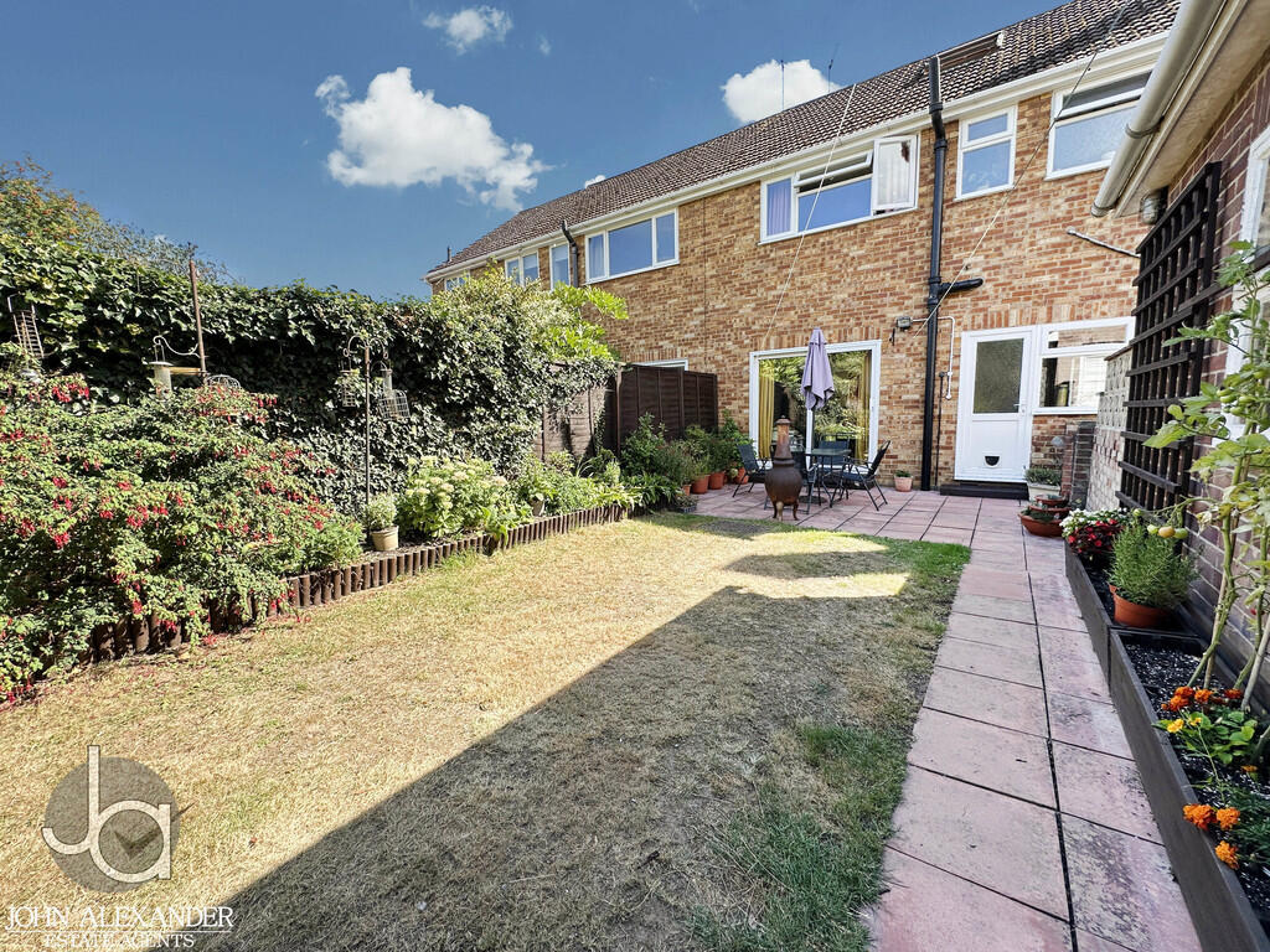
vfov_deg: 85.7
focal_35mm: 14
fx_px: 514
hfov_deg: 102.1
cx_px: 635
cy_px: 476
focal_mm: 2.22
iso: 40
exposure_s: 1/385
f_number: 2.2
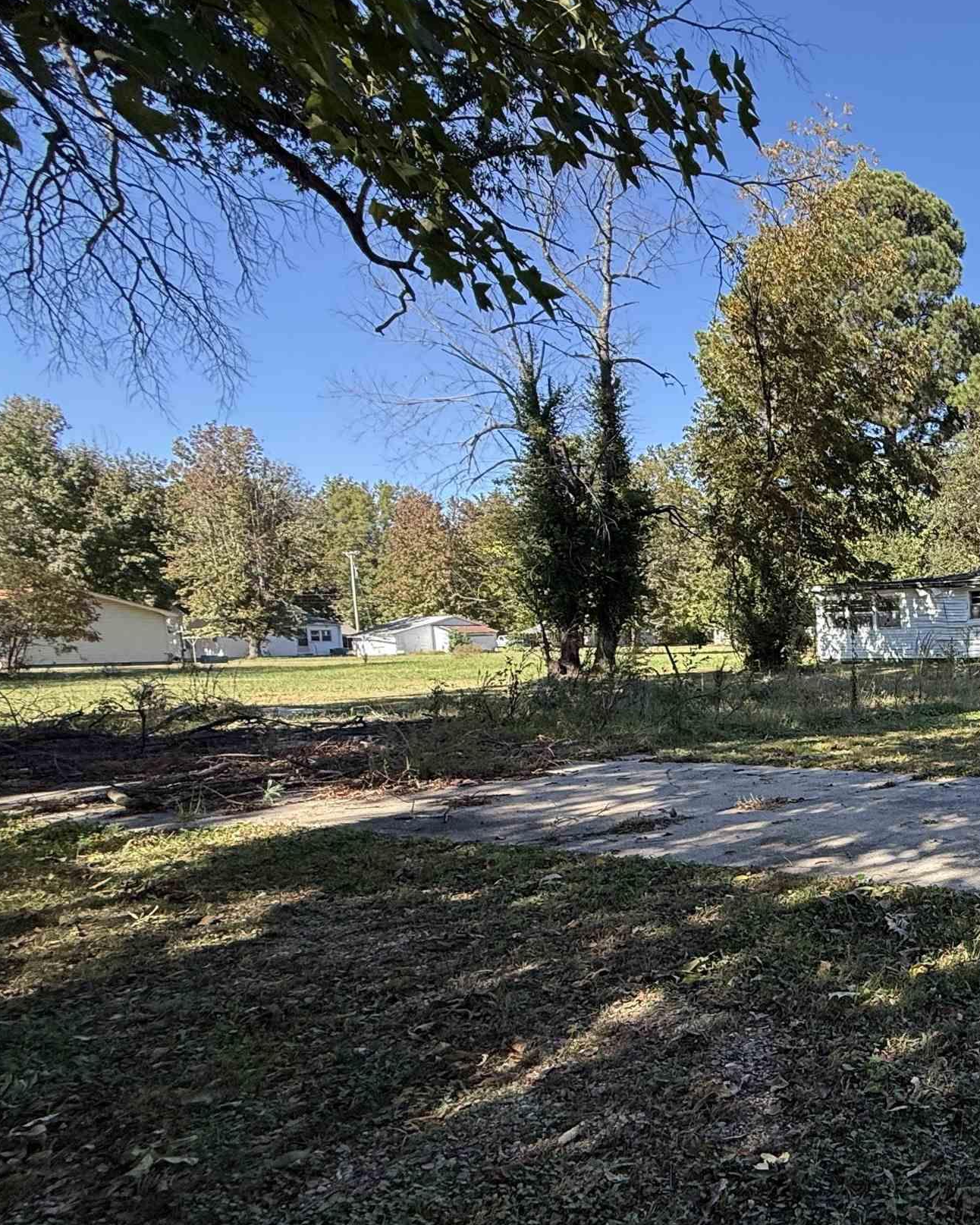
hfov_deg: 41.7
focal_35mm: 26
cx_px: 1113
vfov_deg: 65.6
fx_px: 943
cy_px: 709
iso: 64
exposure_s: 1/502
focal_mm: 2.22
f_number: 2.2
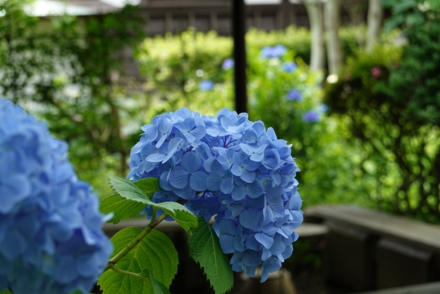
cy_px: 147
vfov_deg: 11.5
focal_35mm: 119
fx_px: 1455
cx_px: 220
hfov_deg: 17.2
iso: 100
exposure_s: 1/60
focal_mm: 43.55
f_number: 5.6
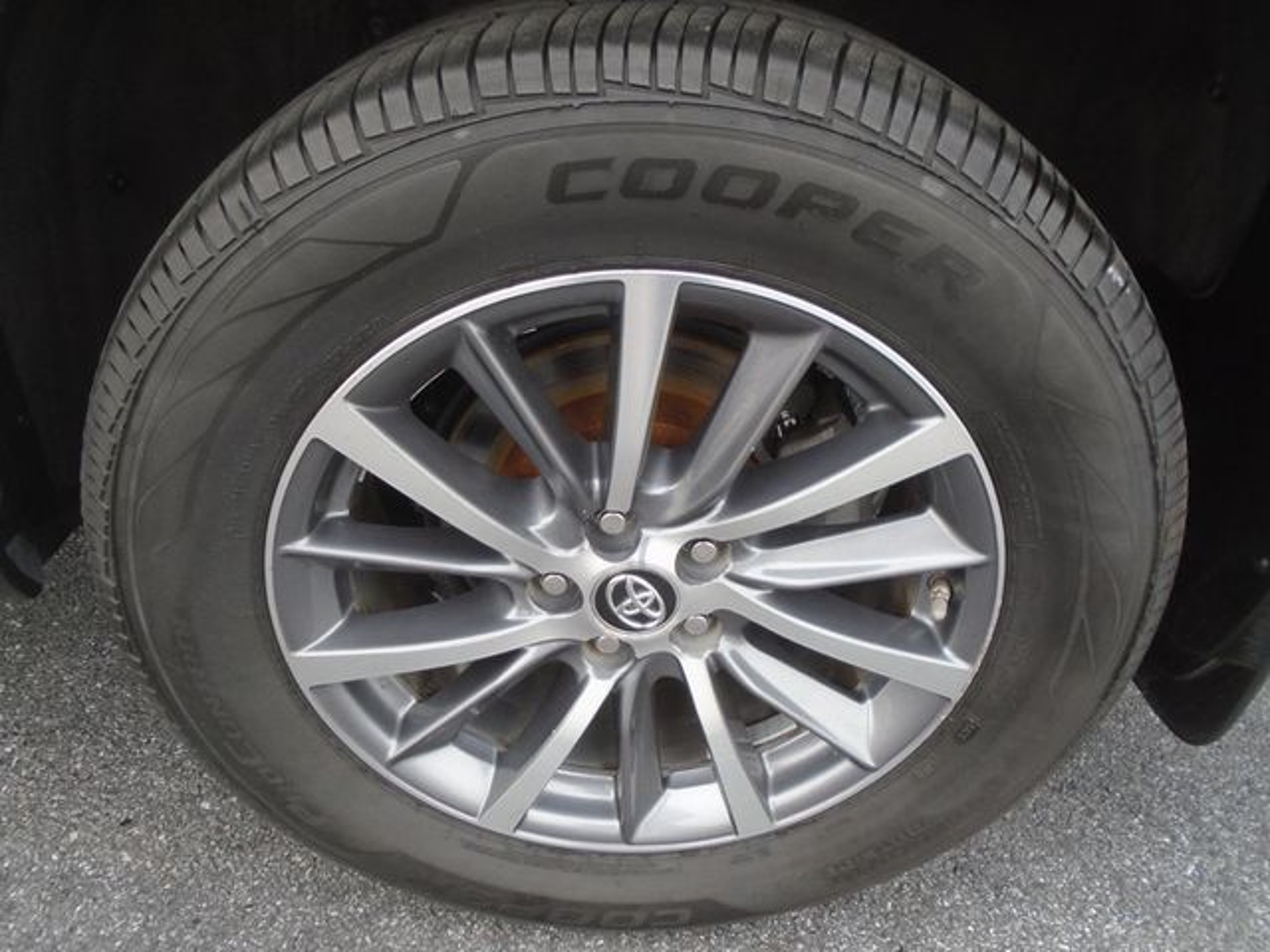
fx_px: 954
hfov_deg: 67.3
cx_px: 635
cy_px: 476
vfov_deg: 53.1
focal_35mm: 26
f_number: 3.2
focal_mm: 4.6
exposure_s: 1/200
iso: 100
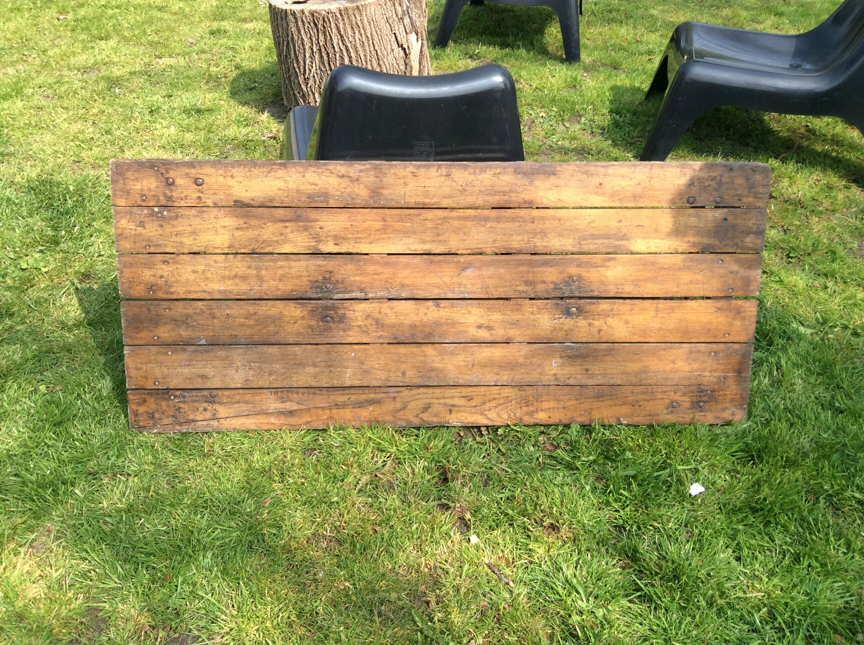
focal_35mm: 32
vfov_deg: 44.1
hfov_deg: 56.9
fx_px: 798
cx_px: 432
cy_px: 322
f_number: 2.4
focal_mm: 3.3
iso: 32
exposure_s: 1/476
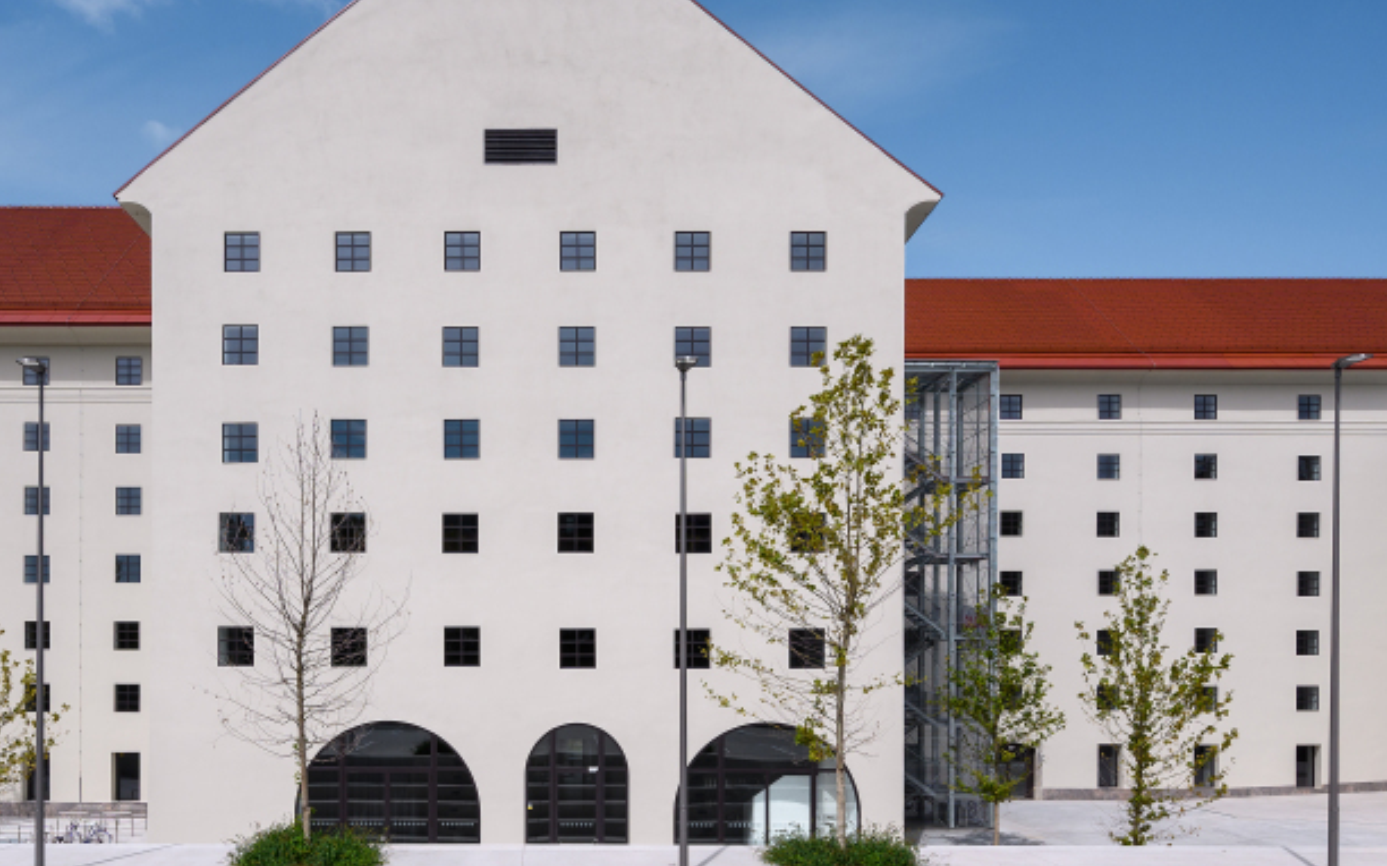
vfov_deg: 44.2
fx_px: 1058
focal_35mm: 28
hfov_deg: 65.5
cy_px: 336
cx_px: 524
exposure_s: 1/400
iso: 100
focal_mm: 14
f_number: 11
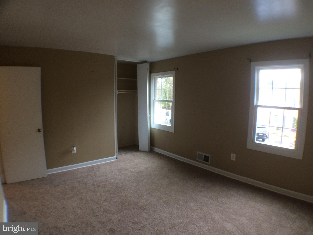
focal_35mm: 29
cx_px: 156
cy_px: 118
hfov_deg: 61.7
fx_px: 262
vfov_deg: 48.2
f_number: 2.2
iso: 125
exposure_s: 1/30
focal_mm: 4.15
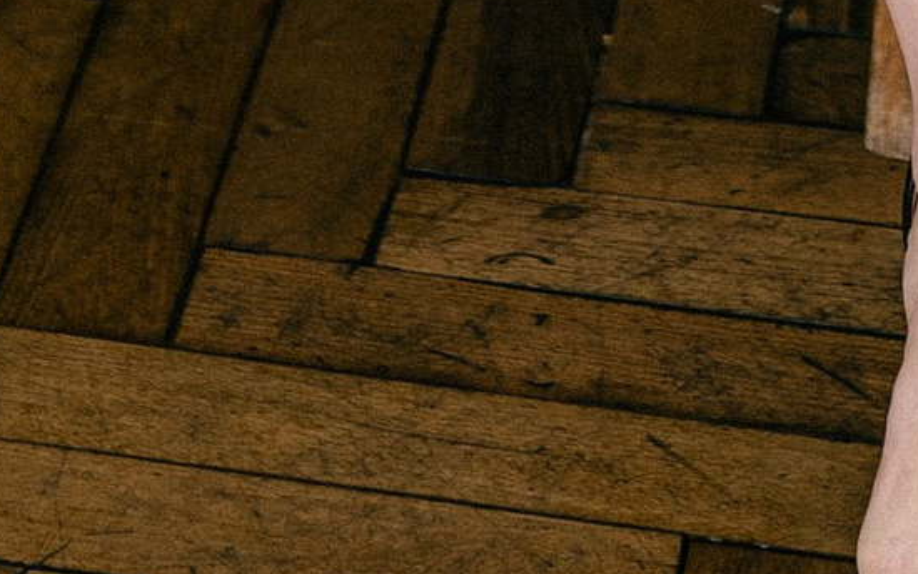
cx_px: 217
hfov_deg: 8.4
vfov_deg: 4.8
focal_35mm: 249
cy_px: -1610
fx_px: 6231
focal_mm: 35
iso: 50
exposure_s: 1/320
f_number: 1.8
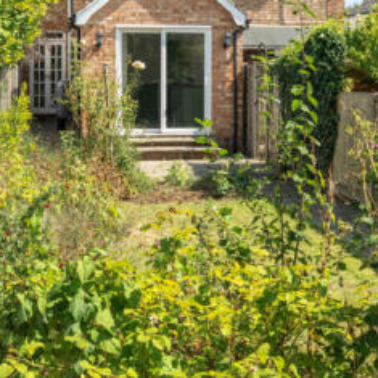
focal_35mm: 83
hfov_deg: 20.6
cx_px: 305
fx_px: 1025
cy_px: 83
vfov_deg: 20.7
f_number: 8
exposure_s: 1/1000
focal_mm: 35
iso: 320
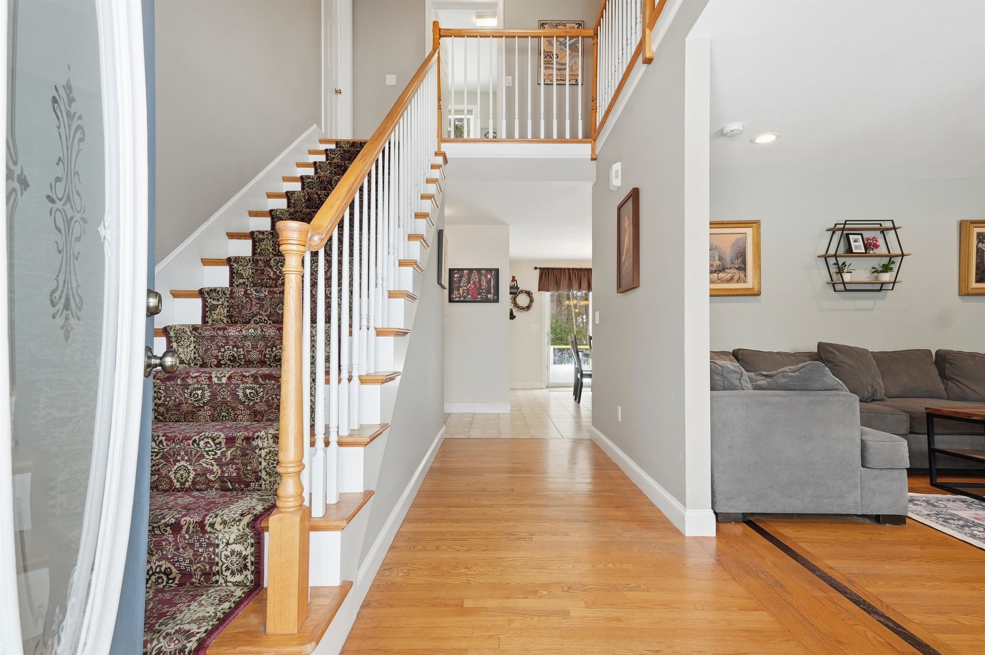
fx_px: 451
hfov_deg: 95.0
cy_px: 328
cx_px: 492
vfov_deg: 71.9
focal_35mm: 16
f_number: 7.1
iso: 800
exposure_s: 1/500
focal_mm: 11
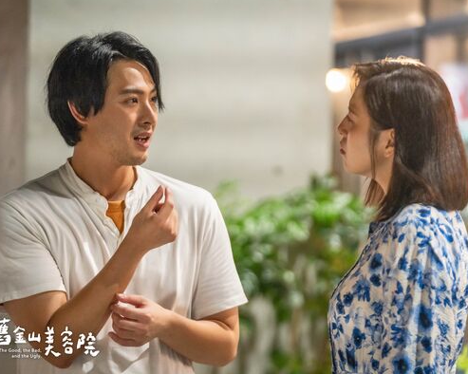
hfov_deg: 23.8
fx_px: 1108
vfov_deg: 19.2
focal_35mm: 80
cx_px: 260
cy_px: 185
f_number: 2.8
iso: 1600
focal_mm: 70
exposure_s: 1/200
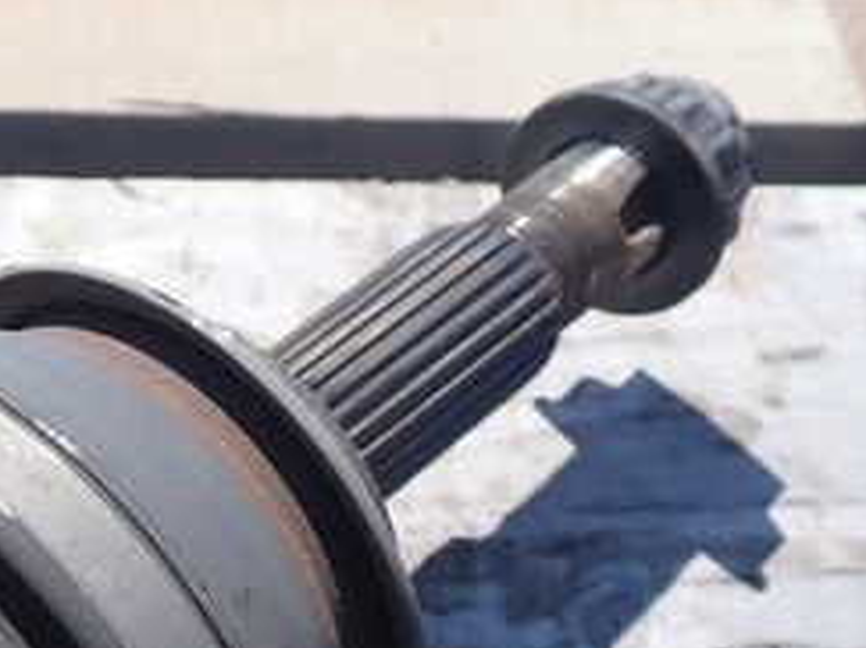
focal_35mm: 74
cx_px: -78
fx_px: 1850
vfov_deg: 19.4
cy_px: 620
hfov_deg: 24.6
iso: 100
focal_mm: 5.4
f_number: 3.2
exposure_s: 1/640
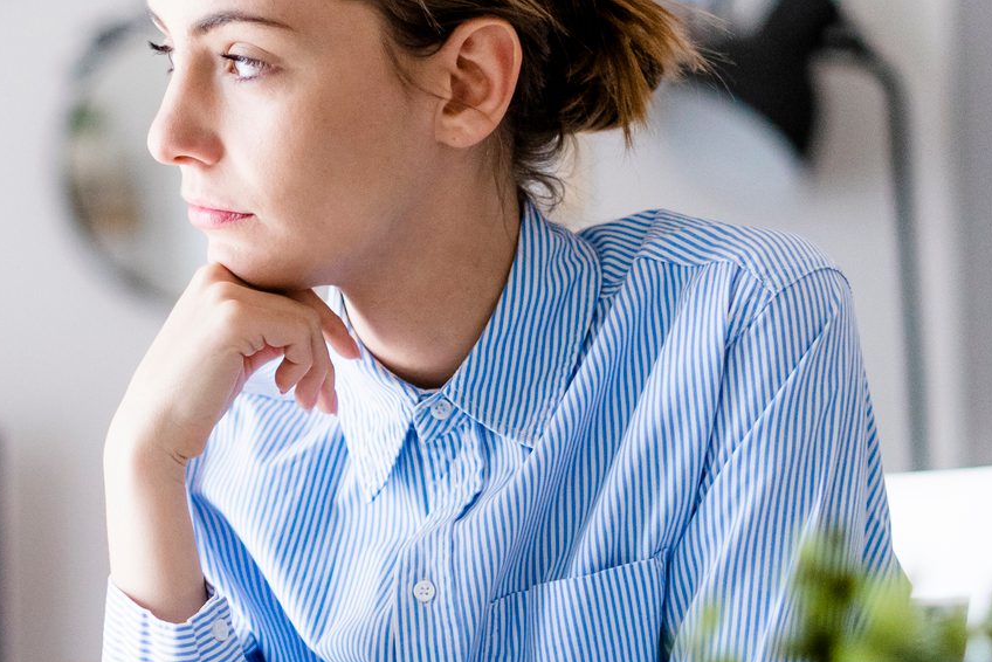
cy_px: 489
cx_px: 178
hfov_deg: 16.3
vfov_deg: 11.0
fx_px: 3445
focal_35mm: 125
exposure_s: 1/640
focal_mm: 50
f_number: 1.8
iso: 1600
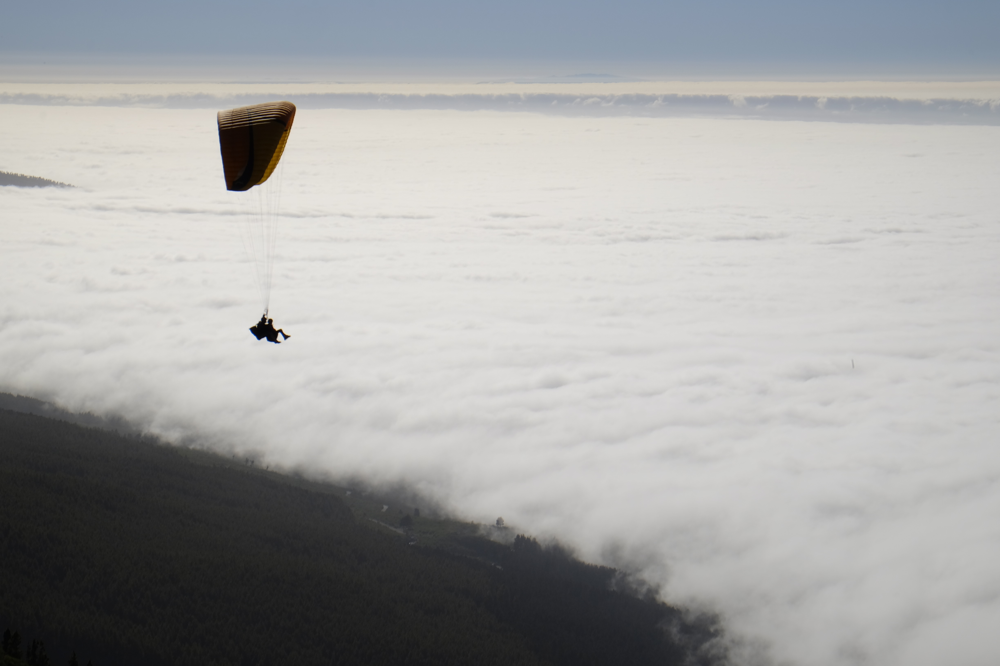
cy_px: 333
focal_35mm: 83
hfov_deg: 24.5
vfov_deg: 16.5
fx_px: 2305
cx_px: 500
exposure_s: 1/280
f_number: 20
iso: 200
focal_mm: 55
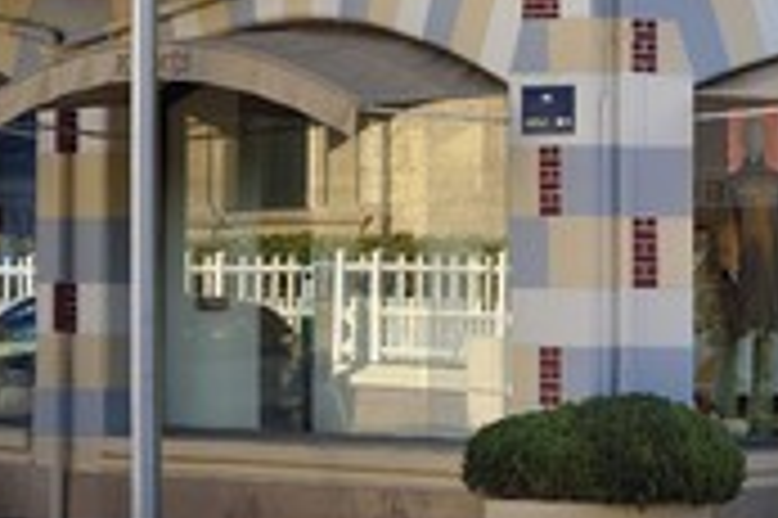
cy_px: -36
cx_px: 872
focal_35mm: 272
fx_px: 5873
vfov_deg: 5.0
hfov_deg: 7.5
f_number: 6.3
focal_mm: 112
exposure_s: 1/250
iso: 200
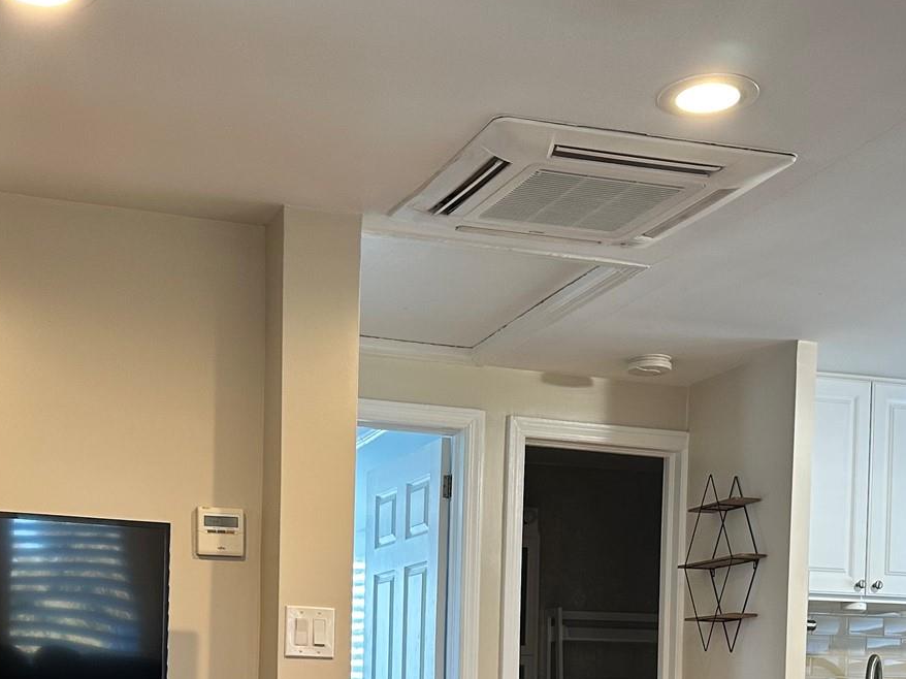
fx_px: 1465
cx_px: 331
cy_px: 734
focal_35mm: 56
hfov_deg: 34.2
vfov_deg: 24.5
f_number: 1.78
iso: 160
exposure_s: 1/60
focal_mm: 6.86
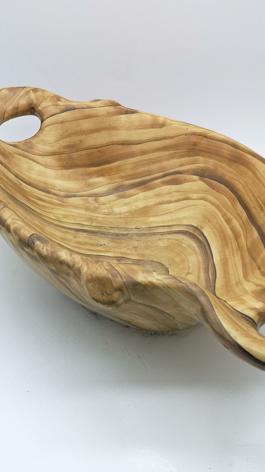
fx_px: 512
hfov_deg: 29.0
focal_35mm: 41
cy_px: 236
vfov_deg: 49.4
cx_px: 152
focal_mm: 3.95
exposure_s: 1/205
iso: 50
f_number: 1.8
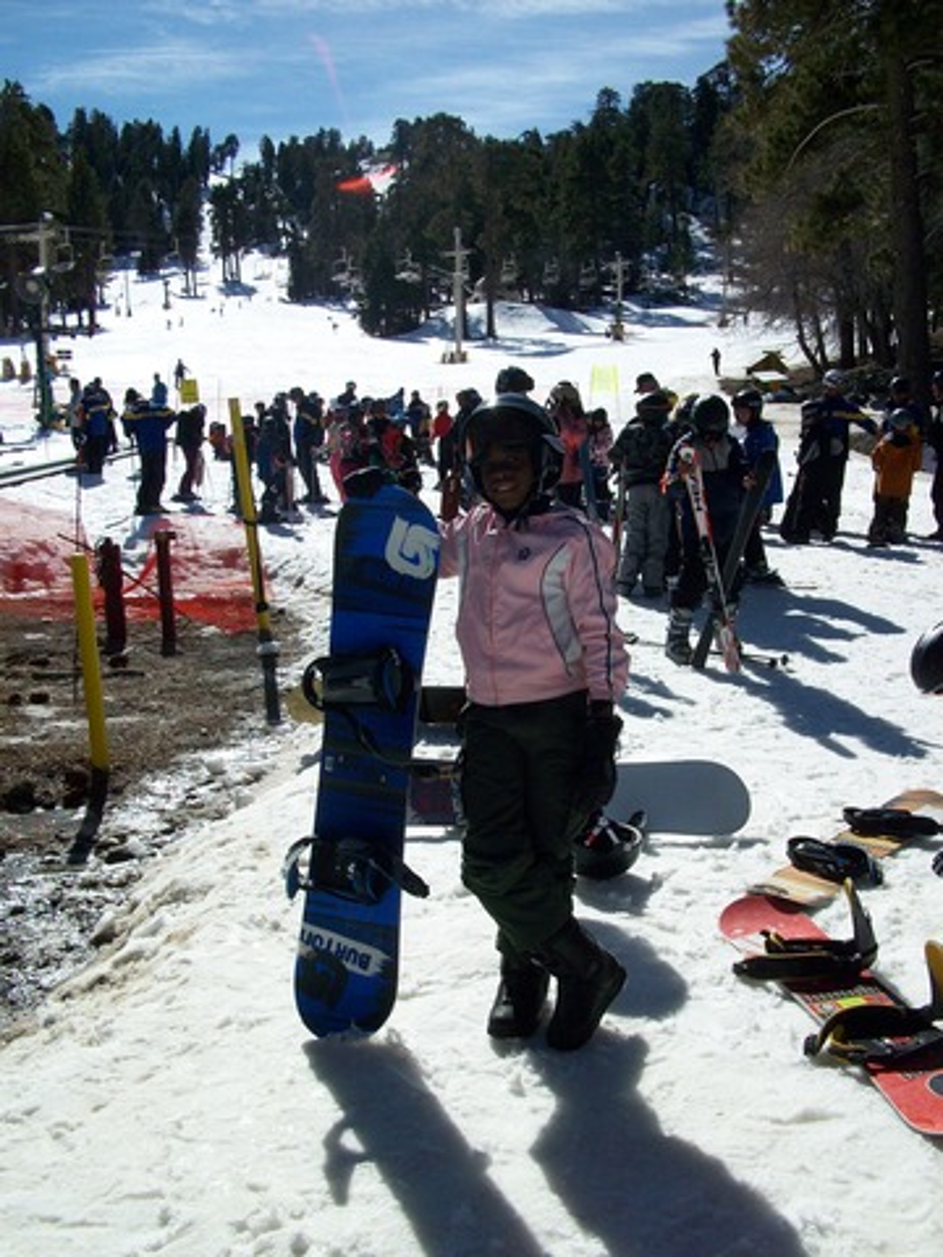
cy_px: 628
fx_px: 1235
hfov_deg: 41.8
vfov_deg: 54.0
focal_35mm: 34
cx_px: 472
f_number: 5.5
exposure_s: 1/728
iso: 80
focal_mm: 5.7
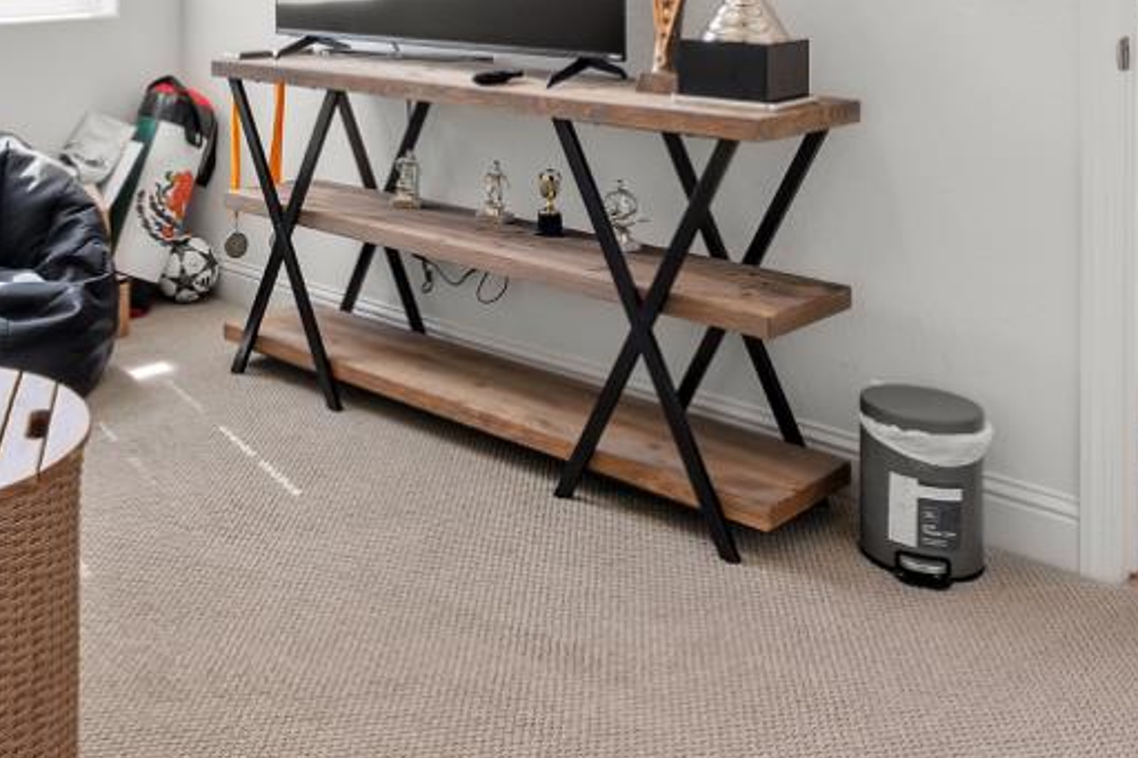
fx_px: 1296
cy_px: -31
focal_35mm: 41
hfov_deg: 45.4
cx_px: 258
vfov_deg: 30.0
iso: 250
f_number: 9
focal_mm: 14
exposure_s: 1/8
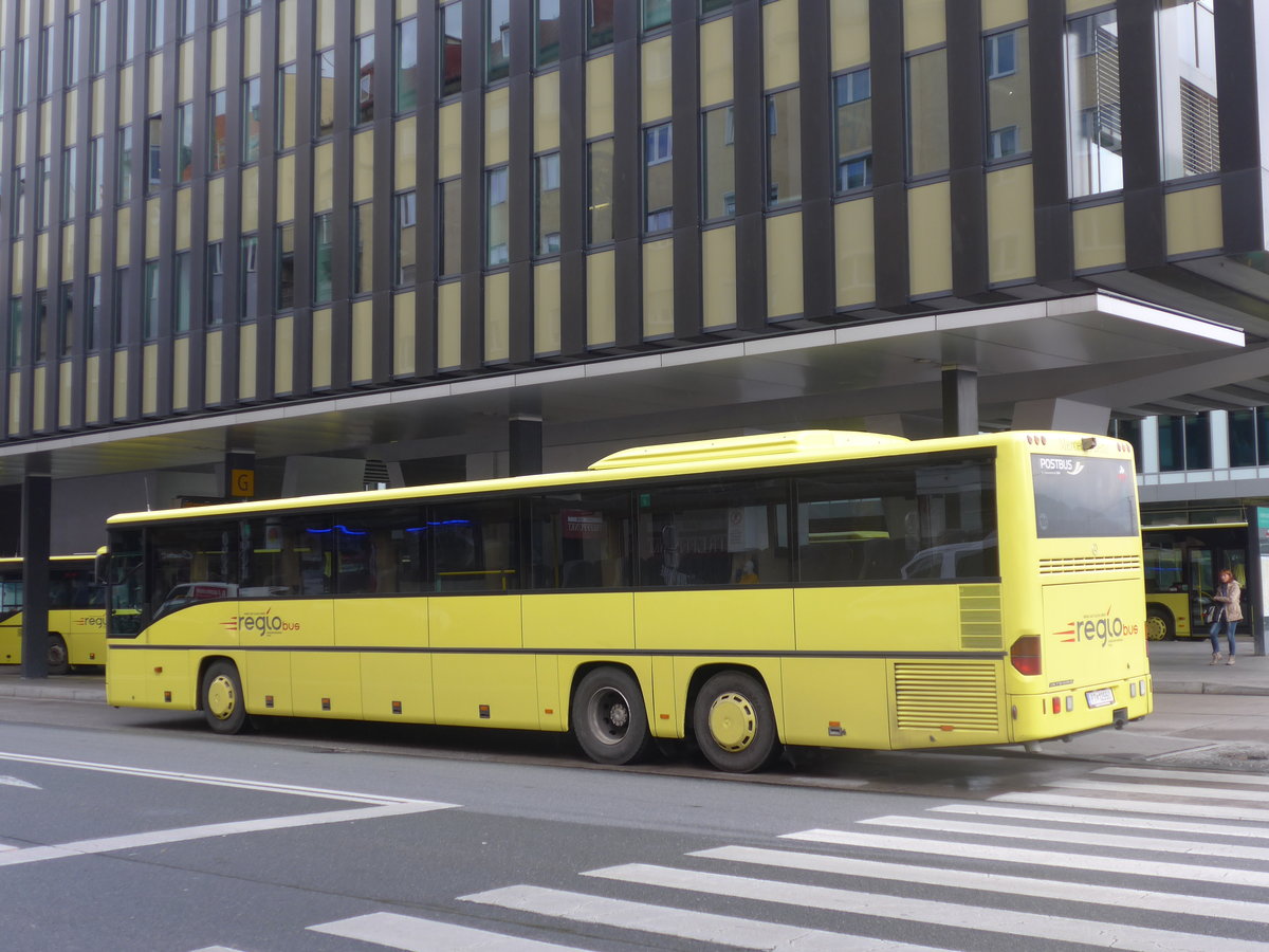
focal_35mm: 44
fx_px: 1613
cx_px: 634
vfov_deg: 32.9
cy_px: 476
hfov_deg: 42.9
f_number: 2.8
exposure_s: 1/250
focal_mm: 9
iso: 80
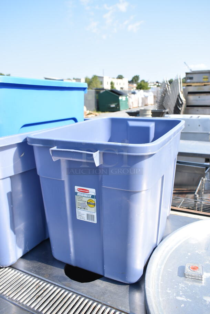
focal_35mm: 27
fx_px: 236
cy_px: 157
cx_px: 105
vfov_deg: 67.3
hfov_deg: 48.0
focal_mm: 18
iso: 100
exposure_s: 1/160
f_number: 6.3
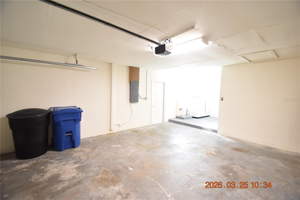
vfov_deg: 77.3
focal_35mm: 15
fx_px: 125
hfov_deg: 100.4
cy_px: 100
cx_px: 150
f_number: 3.5
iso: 800
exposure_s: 1/30
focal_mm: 10
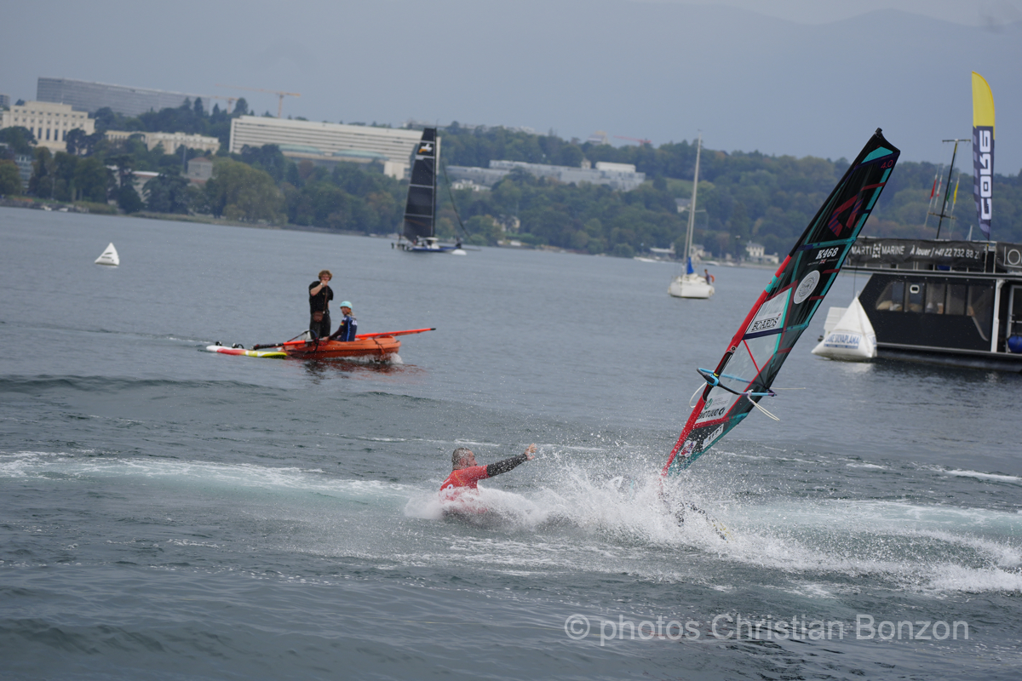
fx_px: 3690
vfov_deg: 10.5
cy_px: 340
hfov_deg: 15.8
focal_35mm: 130
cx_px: 511
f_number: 5
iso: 400
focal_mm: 130
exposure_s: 1/1000
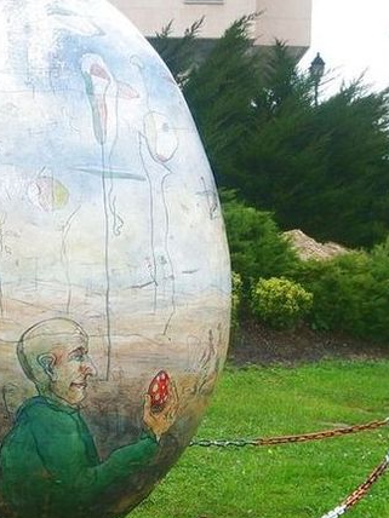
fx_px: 1738
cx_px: 4
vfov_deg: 17.0
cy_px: 237
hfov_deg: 12.6
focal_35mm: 116
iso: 50
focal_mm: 8.2
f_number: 3.1
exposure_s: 1/160
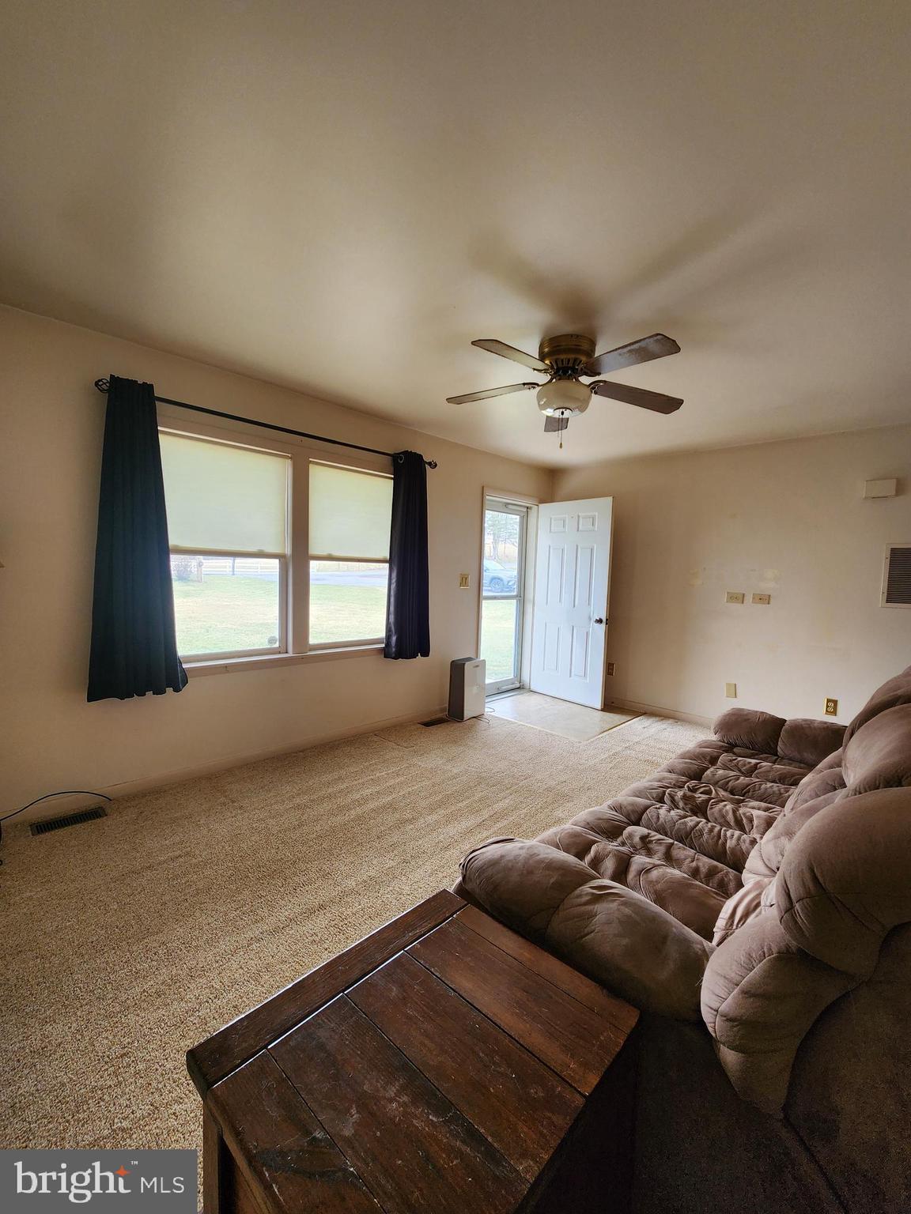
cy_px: 607
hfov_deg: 89.9
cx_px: 456
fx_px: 456
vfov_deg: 106.2
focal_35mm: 13
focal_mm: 2.2
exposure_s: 1/60
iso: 125
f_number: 2.2
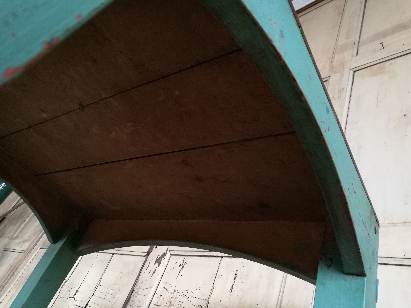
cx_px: 206
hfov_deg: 65.3
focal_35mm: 27
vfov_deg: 51.4
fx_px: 321
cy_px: 154
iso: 320
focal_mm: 4.5
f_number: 2.2
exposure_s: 1/33.3
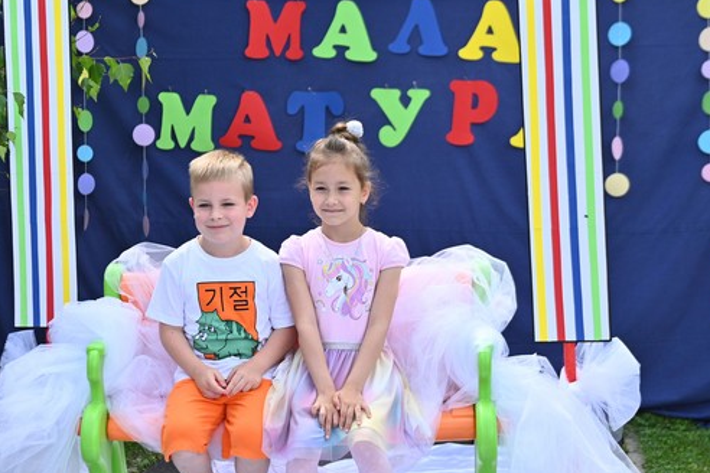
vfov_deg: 17.5
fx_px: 1538
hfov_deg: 25.9
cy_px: 277
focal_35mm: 78
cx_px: 271
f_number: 2.8
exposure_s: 1/2500
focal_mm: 48
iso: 320
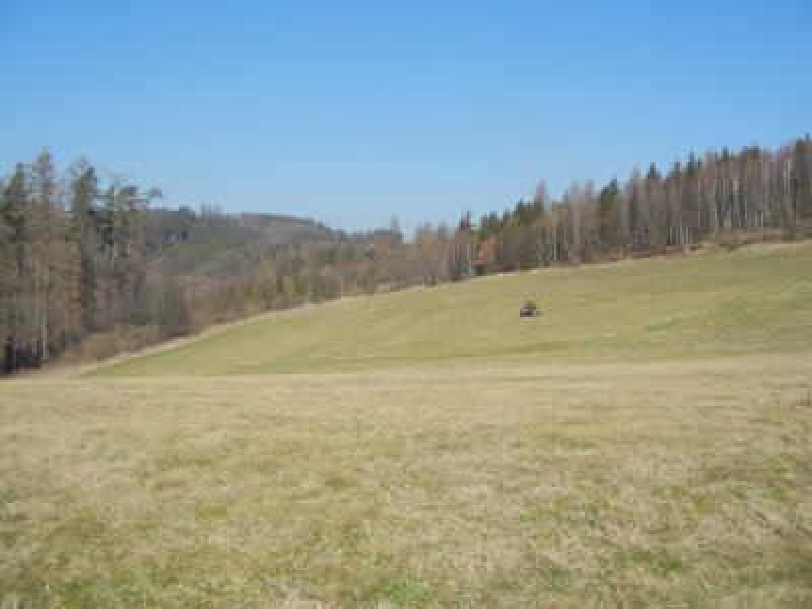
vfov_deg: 41.8
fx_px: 798
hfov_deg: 54.0
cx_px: 406
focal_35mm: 34
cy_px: 304
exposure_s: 1/390
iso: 160
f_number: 7.2
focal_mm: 6.2
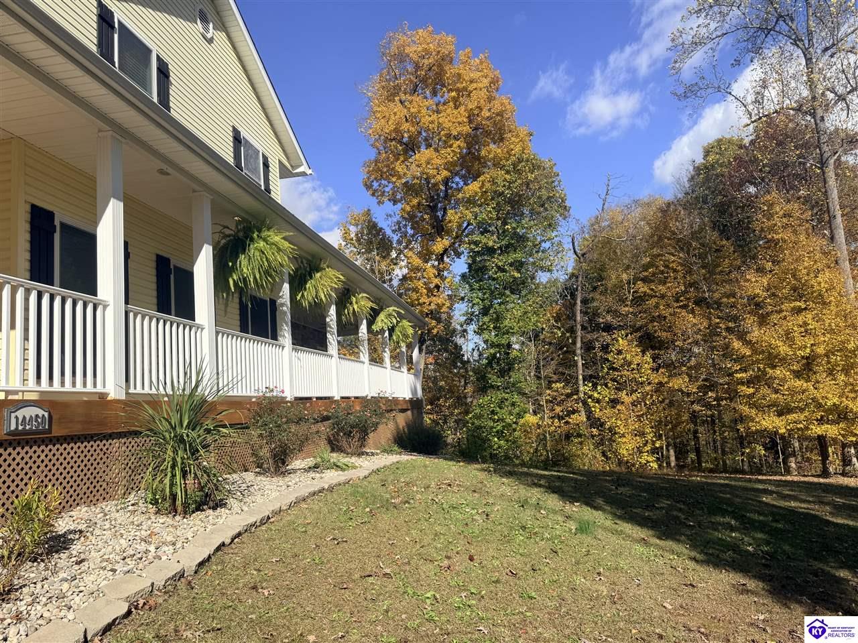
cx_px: 429
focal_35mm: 24
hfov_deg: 71.6
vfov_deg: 56.8
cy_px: 322
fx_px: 595
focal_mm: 6.76
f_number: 1.78
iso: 80
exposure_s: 1/4673
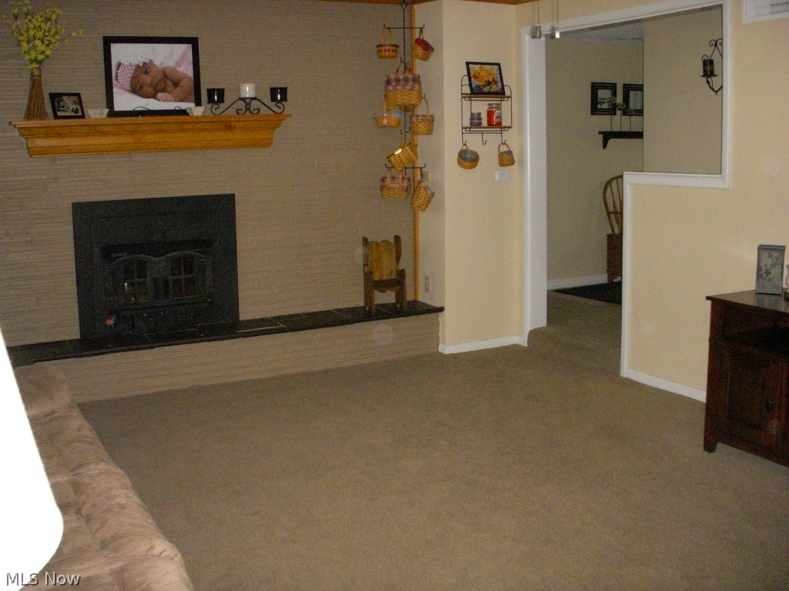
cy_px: 296
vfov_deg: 37.7
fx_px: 866
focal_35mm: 38
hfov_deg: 49.0
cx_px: 394
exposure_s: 1/250
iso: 800
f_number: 3.3
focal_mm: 6.3
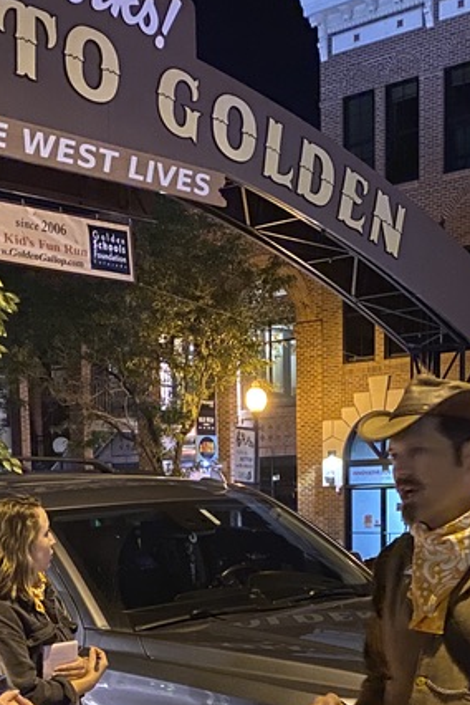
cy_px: 670
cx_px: 273
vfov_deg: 29.3
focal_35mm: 65
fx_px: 1273
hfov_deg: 20.9
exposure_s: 1/20
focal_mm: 4.25
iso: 1000
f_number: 1.8
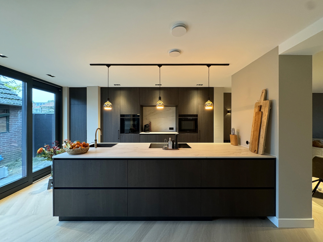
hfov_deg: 102.1
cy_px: 121
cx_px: 162
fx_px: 131
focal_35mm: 14
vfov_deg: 85.7
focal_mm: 2.22
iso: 250
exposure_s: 1/50
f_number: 2.2
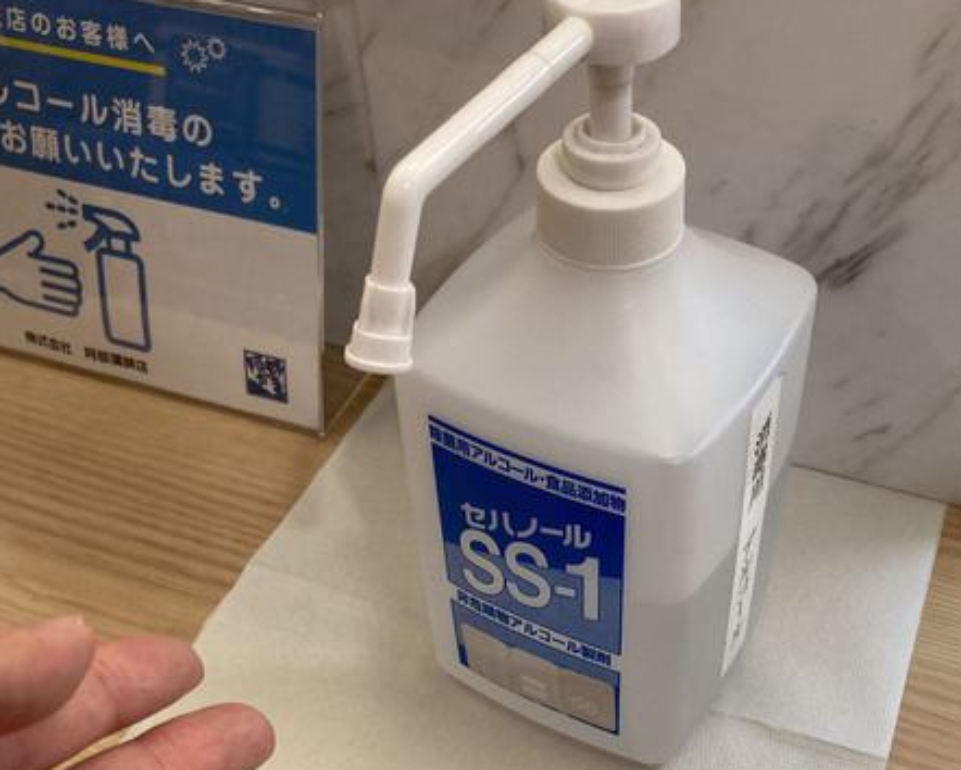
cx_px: 546
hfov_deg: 43.7
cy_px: 500
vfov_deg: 35.4
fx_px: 1195
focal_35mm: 42
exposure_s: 1/100
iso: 80
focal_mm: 3.99
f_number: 1.8
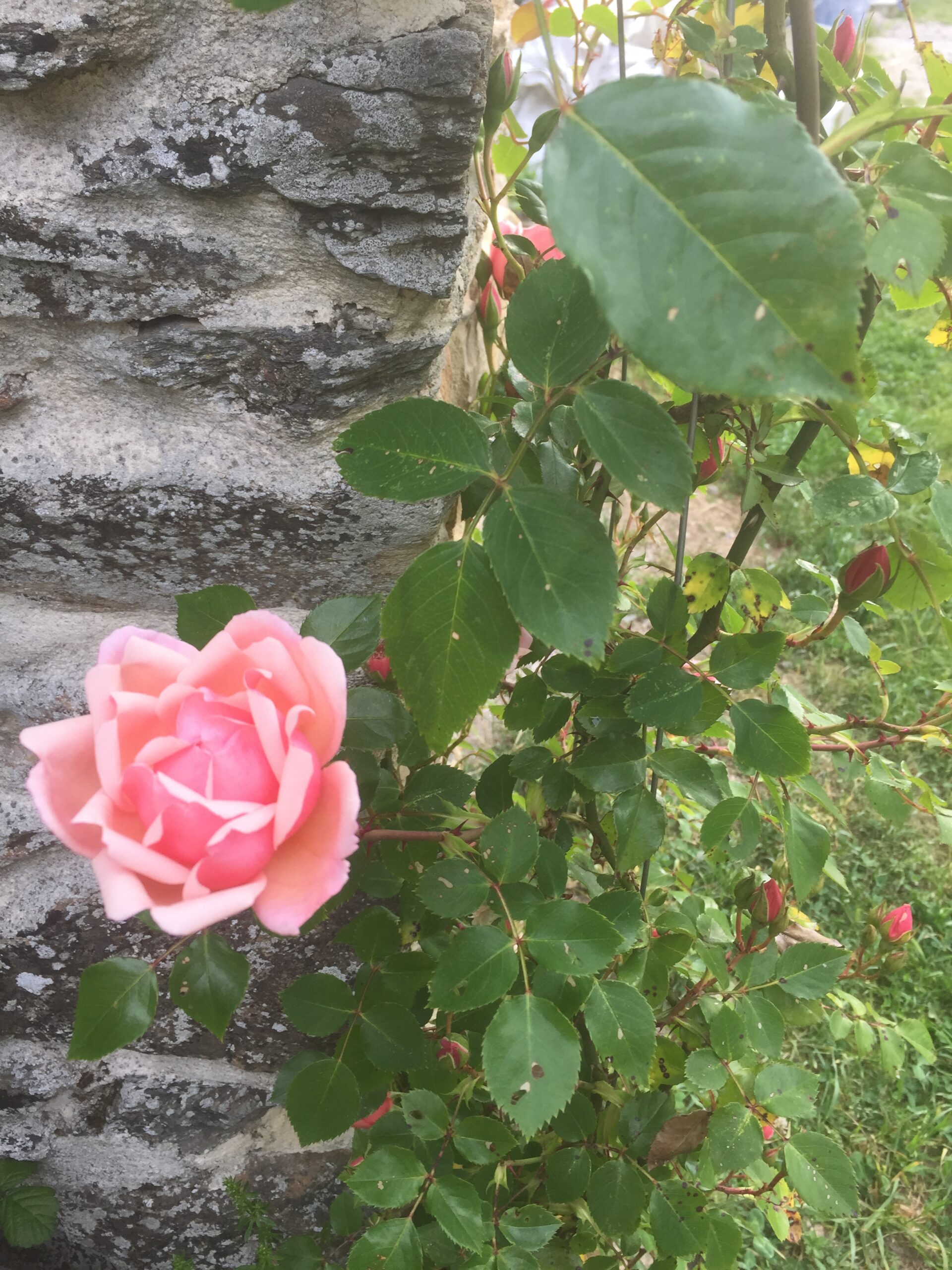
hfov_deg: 48.2
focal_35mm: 29
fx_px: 1063
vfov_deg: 61.7
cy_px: 635
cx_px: 476
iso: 32
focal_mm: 4.15
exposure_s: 1/100
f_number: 2.2
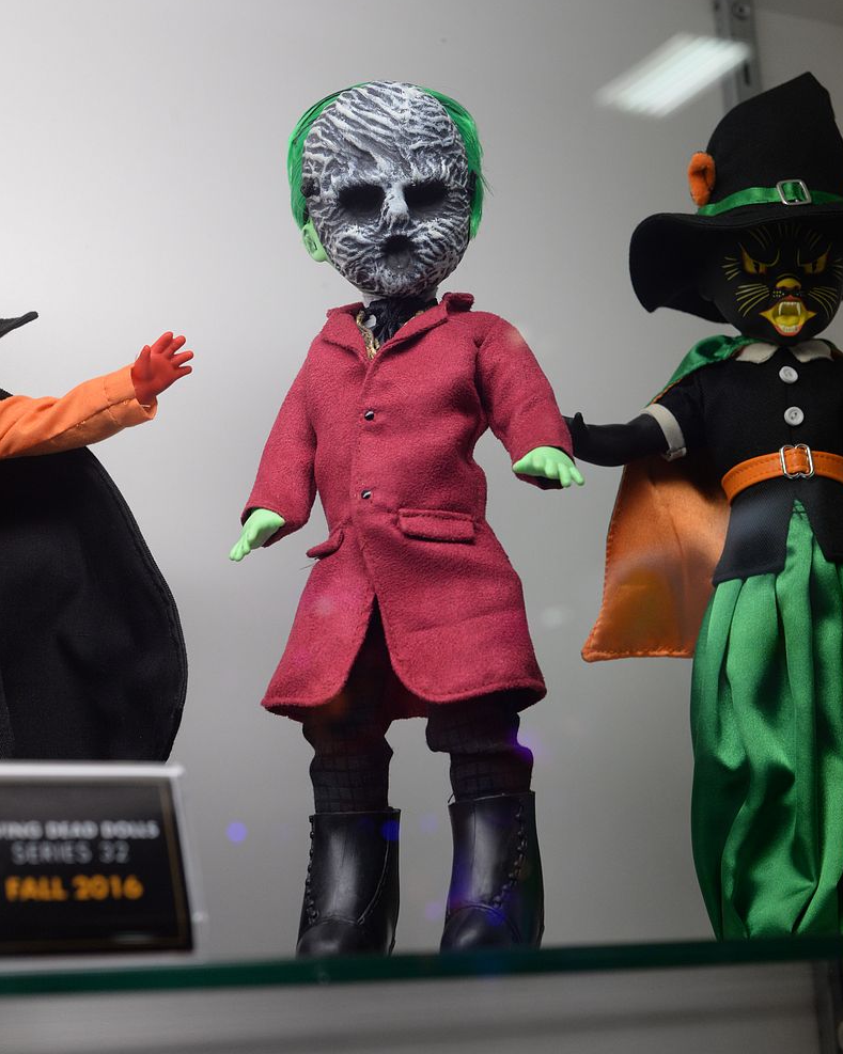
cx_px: 425
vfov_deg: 33.0
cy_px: 455
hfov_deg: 26.7
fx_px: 1778
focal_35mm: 57
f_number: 7.1
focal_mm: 50
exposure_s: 1/200
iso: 1600
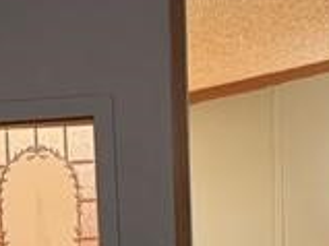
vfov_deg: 9.1
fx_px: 1472
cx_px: 126
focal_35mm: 155
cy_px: 463
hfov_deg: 12.7
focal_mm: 6.76
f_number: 1.78
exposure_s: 1/120
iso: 160
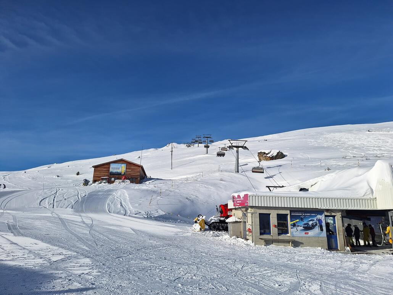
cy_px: 148
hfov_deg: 73.9
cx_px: 196
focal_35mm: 23
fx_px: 261
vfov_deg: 58.9
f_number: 1.8
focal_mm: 5.54
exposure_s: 1/4484
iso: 40
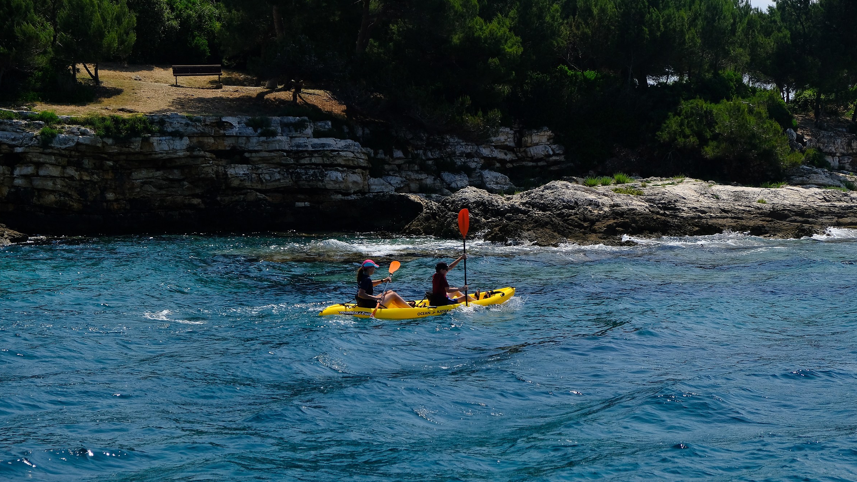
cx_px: 432
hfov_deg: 24.2
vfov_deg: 13.7
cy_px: 276
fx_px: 2000
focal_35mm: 88
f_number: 5.6
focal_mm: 55
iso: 400
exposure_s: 1/750
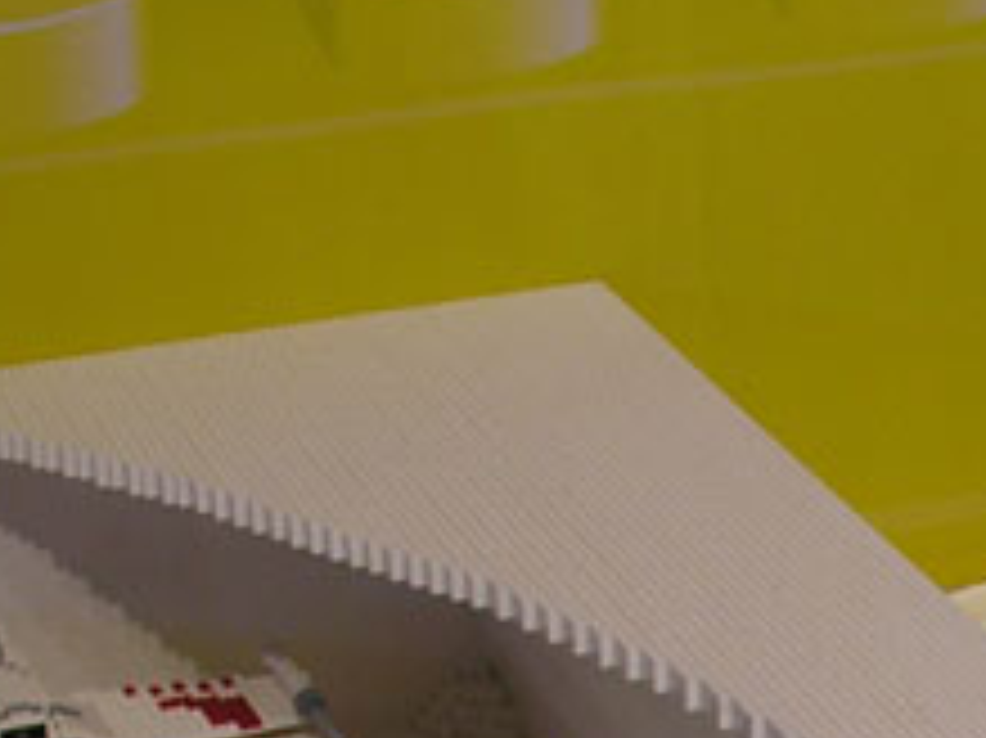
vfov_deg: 8.9
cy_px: 1017
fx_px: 4669
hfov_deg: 12.0
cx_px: 909
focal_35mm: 164
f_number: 3.2
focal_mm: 8.9
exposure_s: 1/49.6
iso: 50
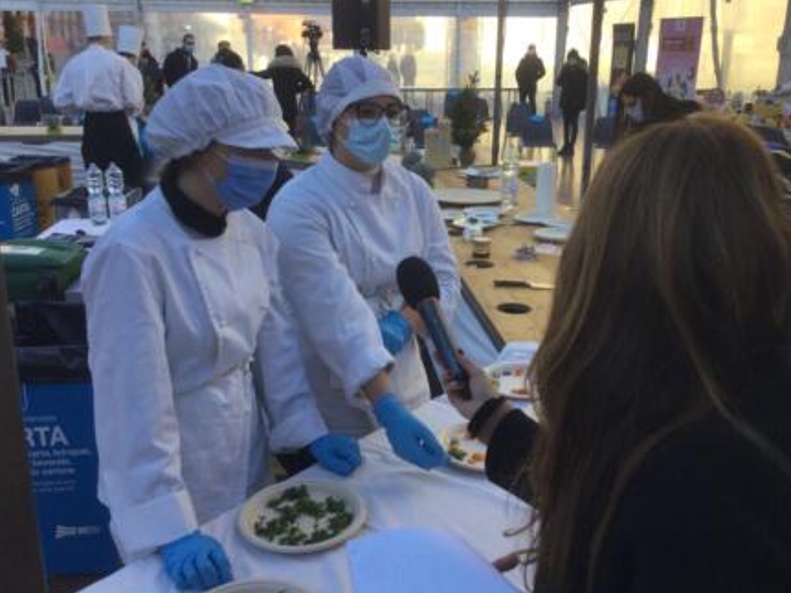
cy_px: 282
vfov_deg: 39.6
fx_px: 822
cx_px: 407
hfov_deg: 51.4
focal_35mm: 36
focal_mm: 3.3
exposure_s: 1/275
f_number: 2.4
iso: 25
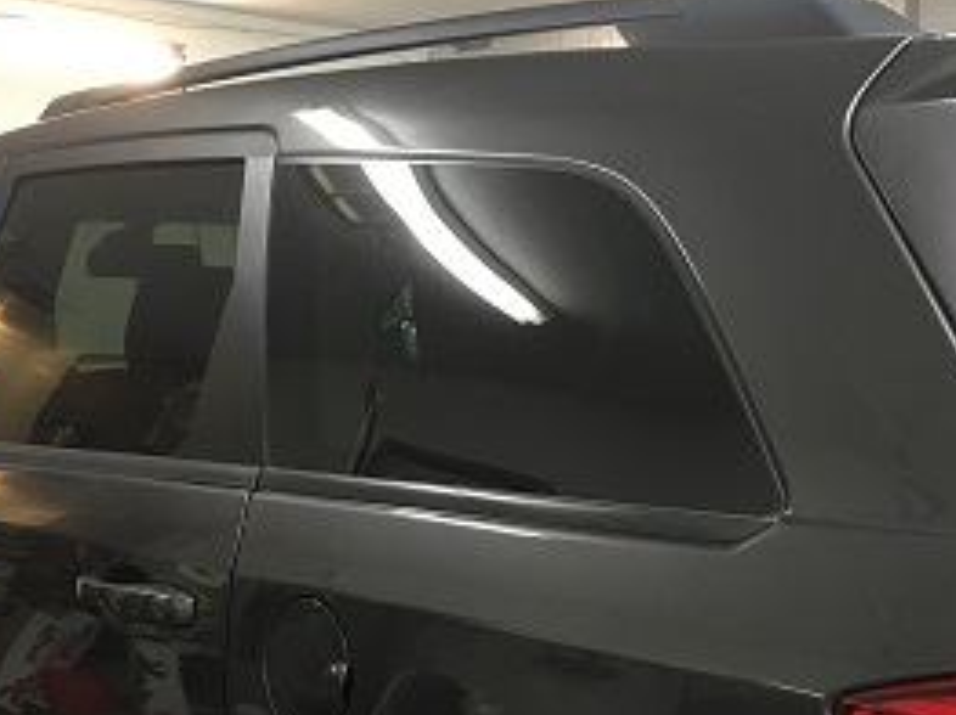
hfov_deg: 37.5
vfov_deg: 28.3
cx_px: 496
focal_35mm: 51
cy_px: 487
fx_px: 1407
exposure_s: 1/30
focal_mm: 4.15
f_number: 2.2
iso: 100
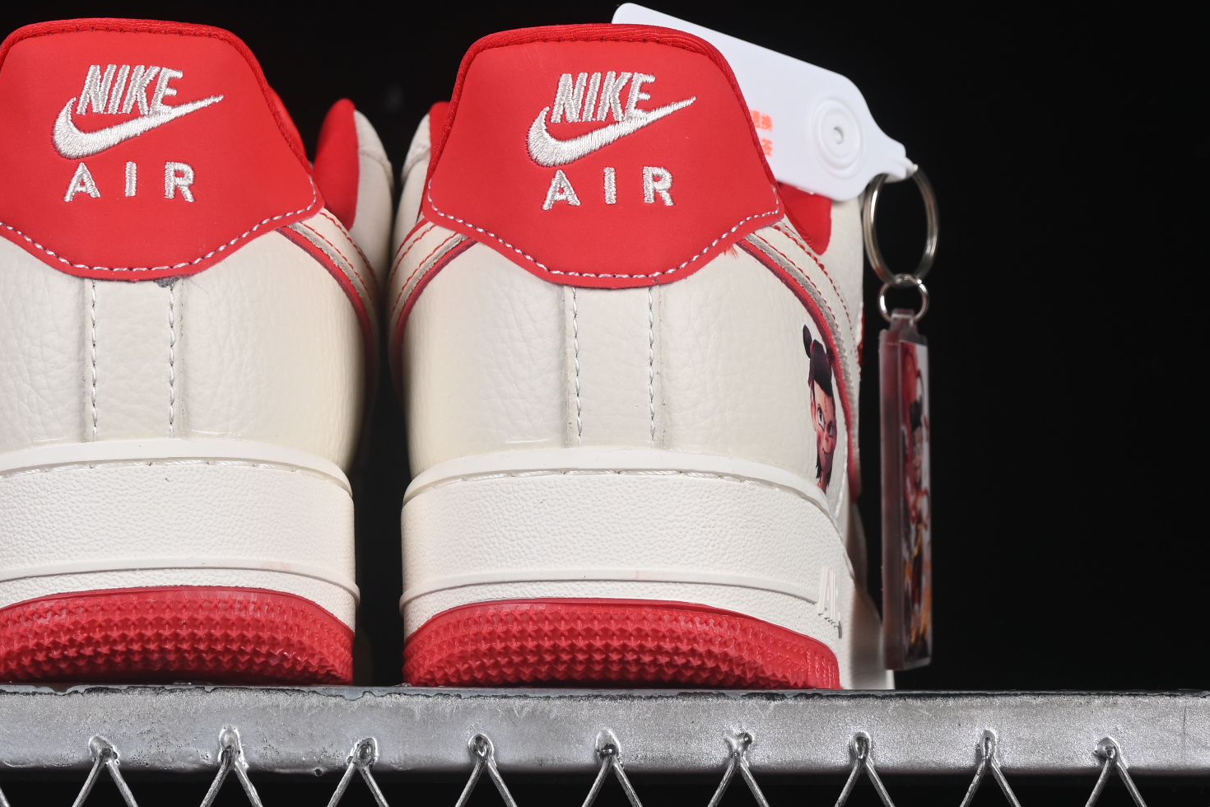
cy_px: 204
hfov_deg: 14.4
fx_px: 4772
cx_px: 401
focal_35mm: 142
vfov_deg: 9.6
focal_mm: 50
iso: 160
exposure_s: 1/80
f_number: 8
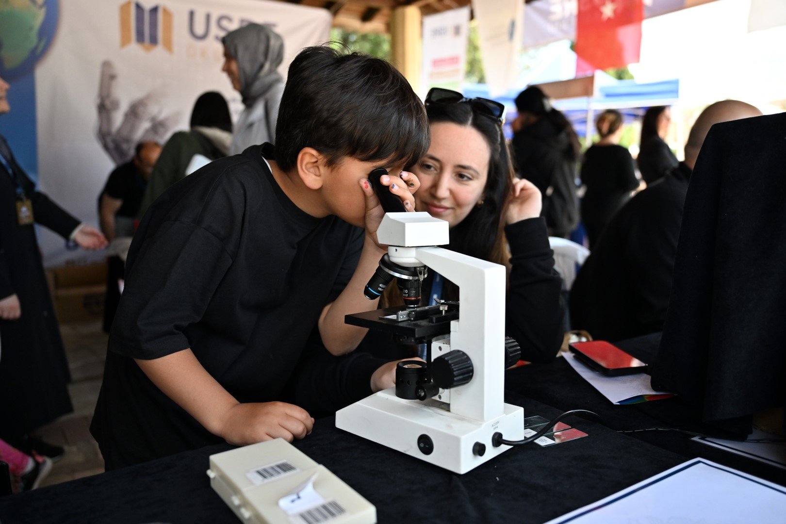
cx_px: 393
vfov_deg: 45.0
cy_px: 262
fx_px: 633
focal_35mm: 29
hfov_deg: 63.7
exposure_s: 1/3200
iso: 1250
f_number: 2.8
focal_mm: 29
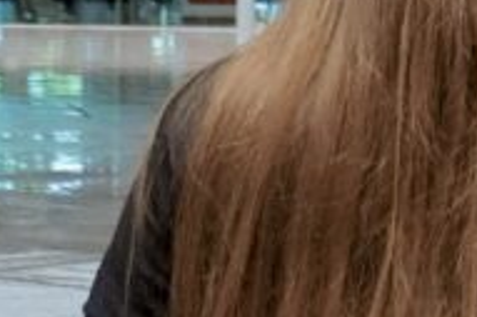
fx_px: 3548
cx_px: 1146
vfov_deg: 5.1
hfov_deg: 7.2
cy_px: 258
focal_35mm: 268
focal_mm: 17.6
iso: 2000
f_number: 4
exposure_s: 1/640
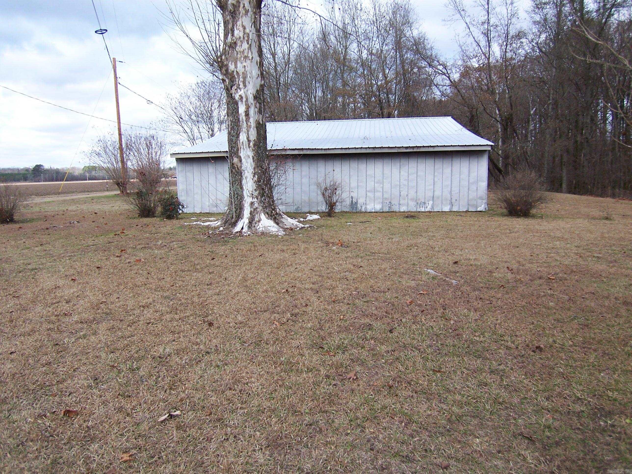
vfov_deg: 58.9
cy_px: 237
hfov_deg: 73.9
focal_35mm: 23
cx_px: 316
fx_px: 420
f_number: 2.8
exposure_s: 1/320
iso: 64
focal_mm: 3.8
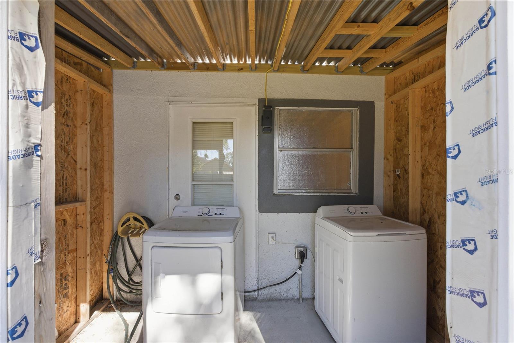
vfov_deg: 73.7
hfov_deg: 96.7
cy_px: 172
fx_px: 228
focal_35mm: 16
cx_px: 257
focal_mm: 16
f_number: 11
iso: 1600
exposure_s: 1/500
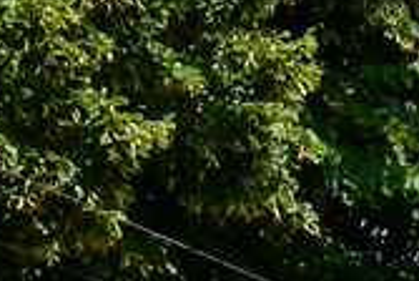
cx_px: 464
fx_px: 4011
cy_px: 948
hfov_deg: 6.0
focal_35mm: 344
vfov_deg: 3.9
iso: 200
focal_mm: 32
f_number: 5.6
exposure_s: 1/1000
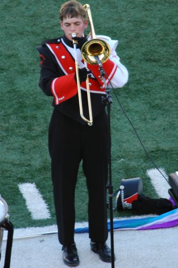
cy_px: 114
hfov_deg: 1.8
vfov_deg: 2.7
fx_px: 5686
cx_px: 83
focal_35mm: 765
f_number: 5.6
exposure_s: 1/100
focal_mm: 400
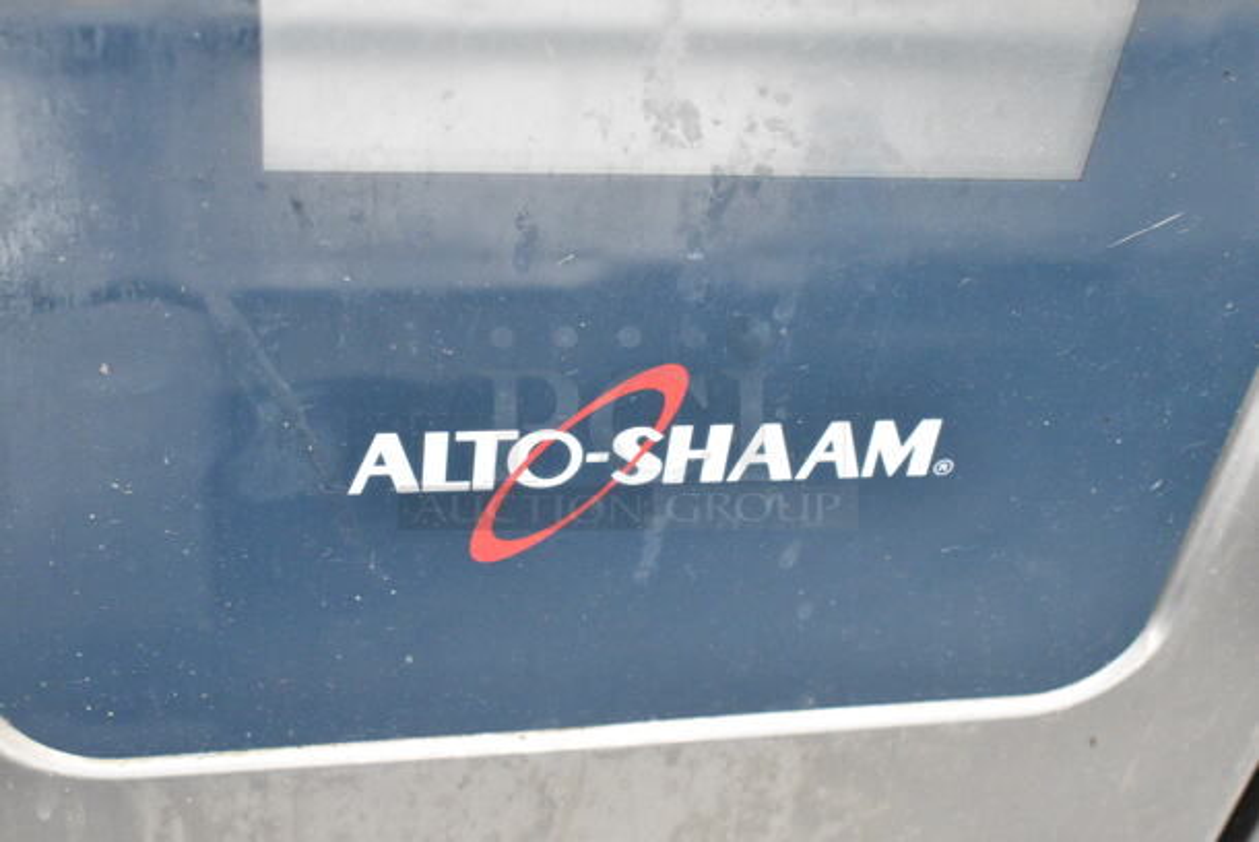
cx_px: 630
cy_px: 421
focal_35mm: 46
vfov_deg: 29.0
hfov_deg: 42.3
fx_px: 1628
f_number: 8
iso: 6400
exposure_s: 1/250
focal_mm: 31
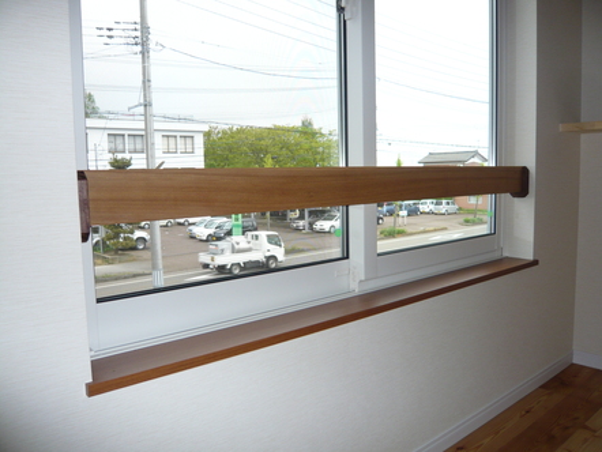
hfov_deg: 63.4
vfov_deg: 49.8
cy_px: 226
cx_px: 301
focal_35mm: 28
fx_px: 487
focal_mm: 4.6
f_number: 2.8
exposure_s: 1/125
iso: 100
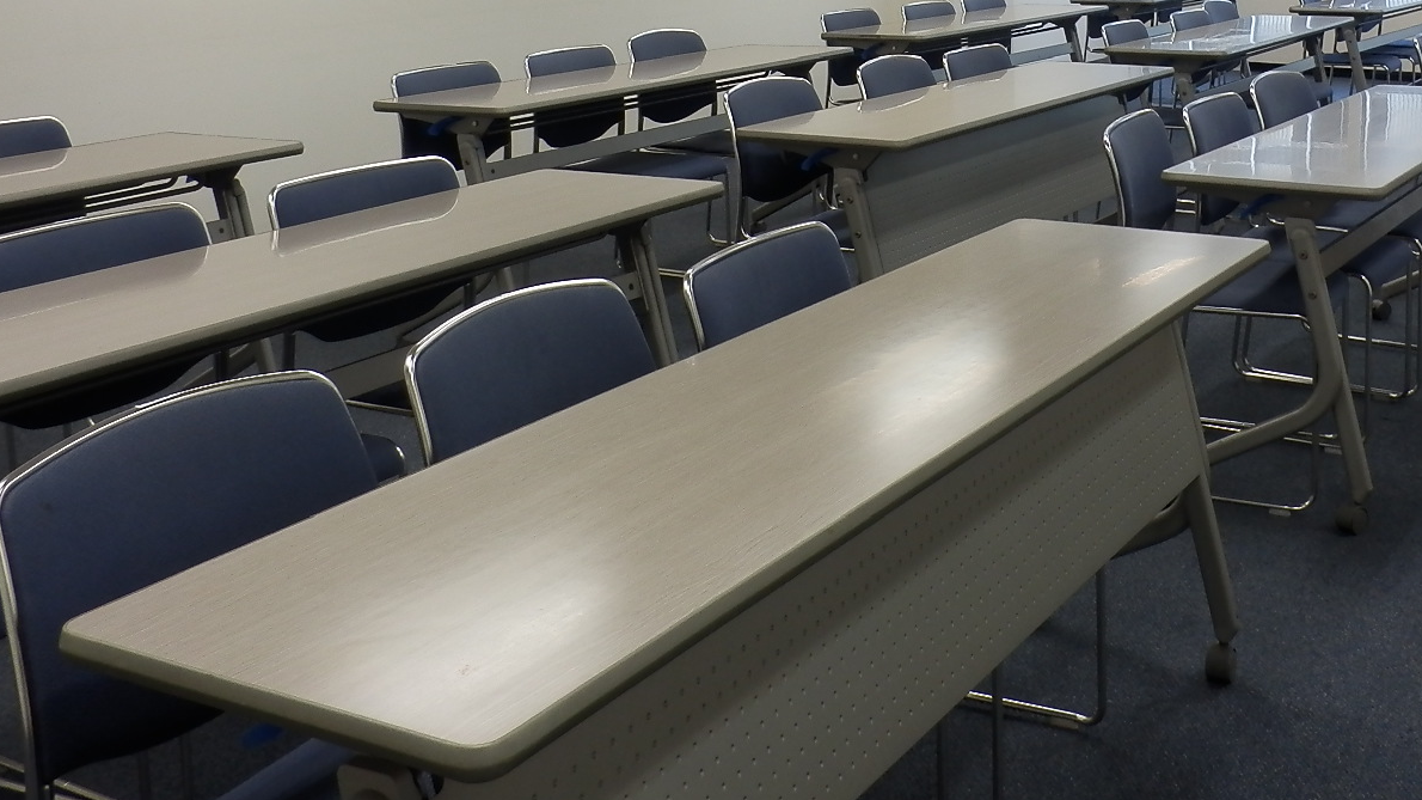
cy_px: 57
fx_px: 1697
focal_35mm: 45
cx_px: 942
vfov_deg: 25.6
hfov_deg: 44.8
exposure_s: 1/30
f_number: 3
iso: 80
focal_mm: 4.2
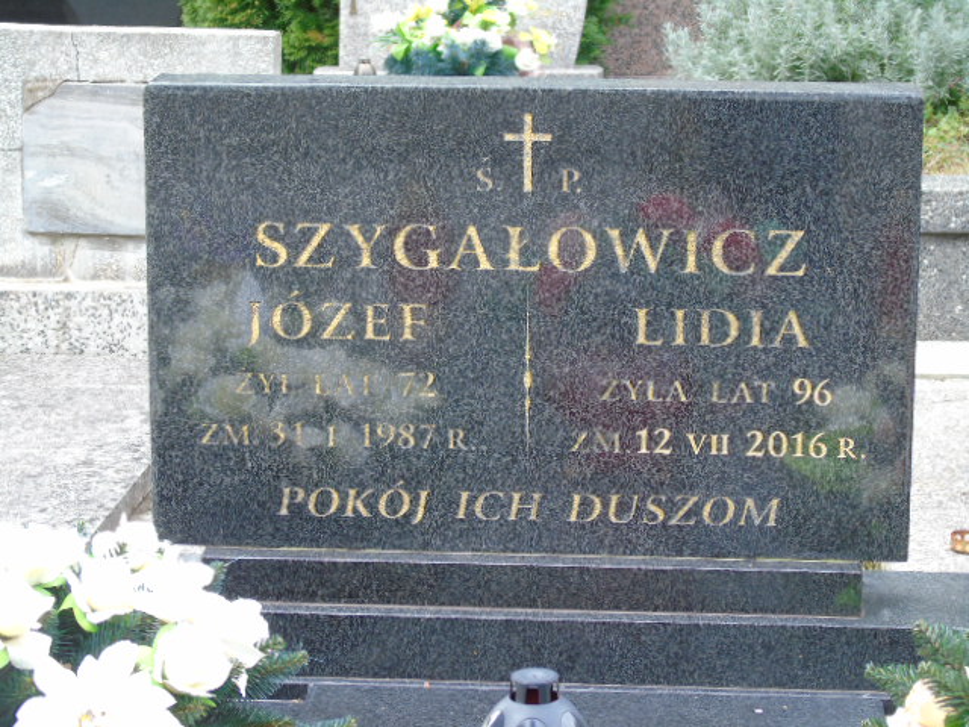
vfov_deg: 13.7
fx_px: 3023
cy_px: 364
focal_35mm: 108
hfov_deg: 18.2
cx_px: 484
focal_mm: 19
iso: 80
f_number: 4.4
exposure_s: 1/30
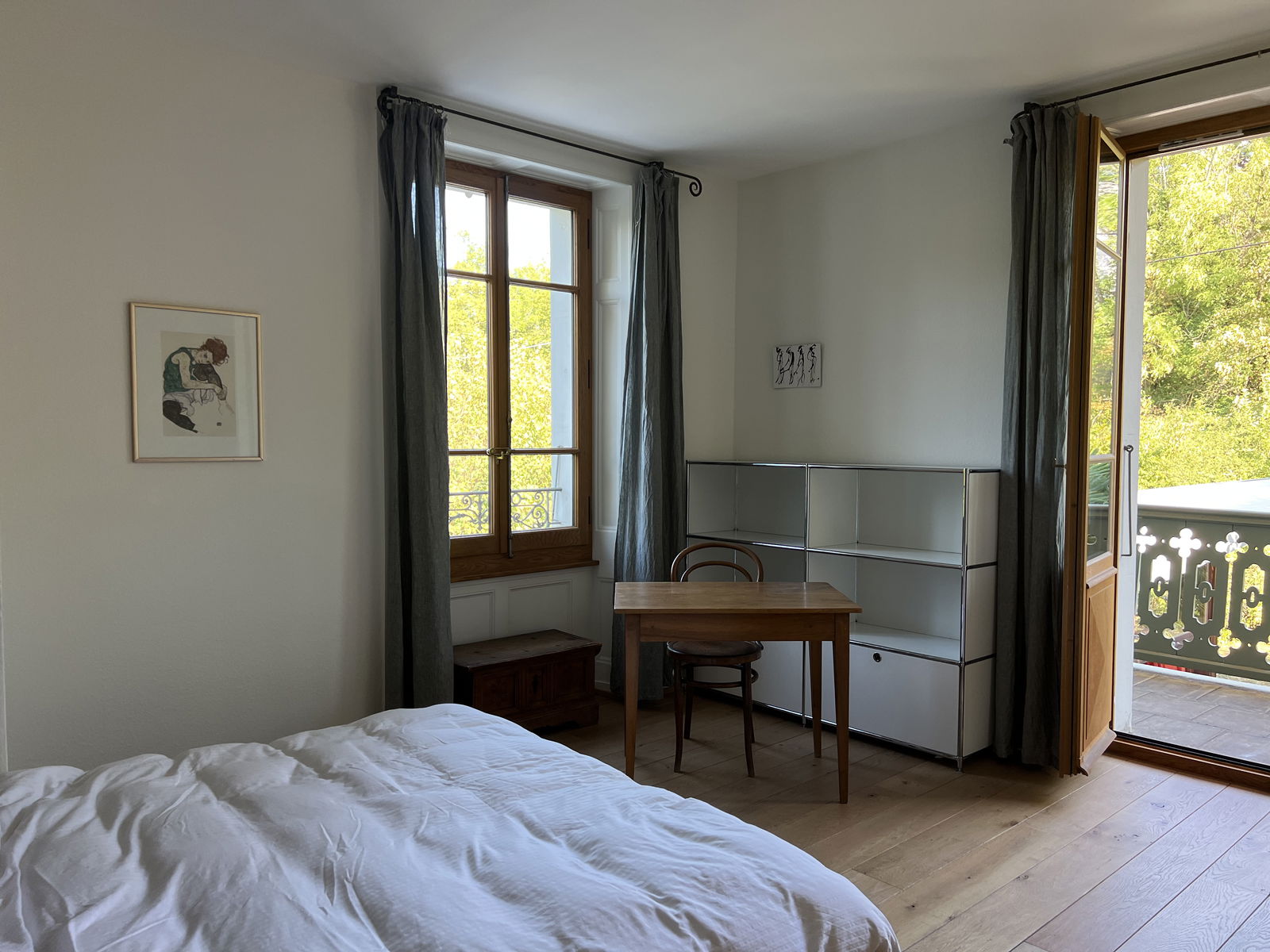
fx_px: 954
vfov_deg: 53.1
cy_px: 476
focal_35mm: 26
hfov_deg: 67.3
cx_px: 635
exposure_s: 1/121
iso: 100
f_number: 1.5
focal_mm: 5.7
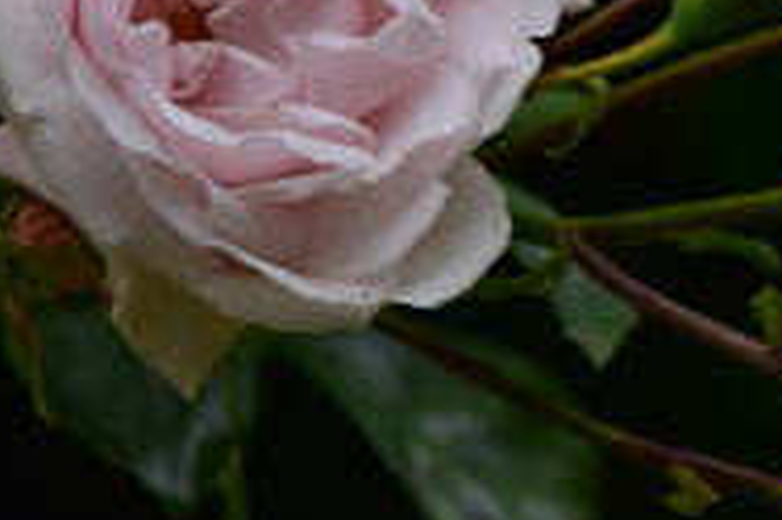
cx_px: 678
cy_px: 168
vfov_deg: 2.1
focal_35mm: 639
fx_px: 13868
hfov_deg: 3.2
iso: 100
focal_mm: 200
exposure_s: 1/320
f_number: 6.3
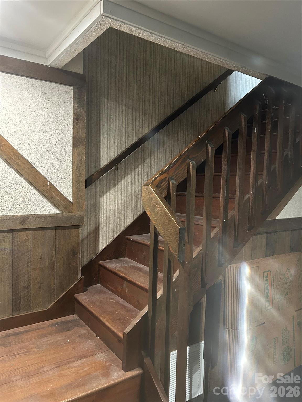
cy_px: 201
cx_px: 151
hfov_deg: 53.1
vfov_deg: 67.3
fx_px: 302
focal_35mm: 26
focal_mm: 5.7
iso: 400
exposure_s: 1/40
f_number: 1.5
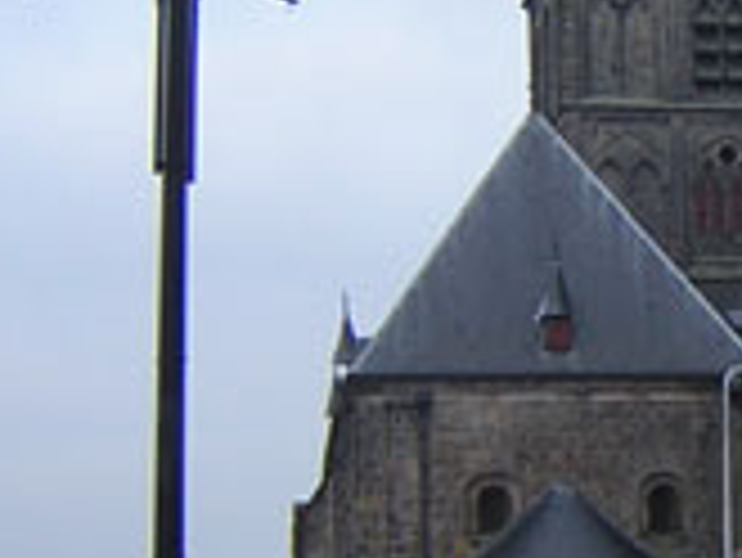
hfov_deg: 19.5
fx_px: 2102
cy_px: 212
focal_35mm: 98
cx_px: 711
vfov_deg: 15.1
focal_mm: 4.7
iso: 112
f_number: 2.6
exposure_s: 1/30
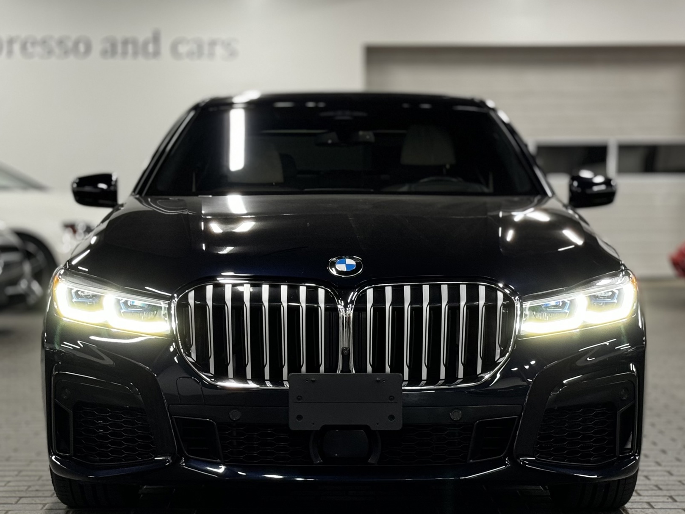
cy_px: 302
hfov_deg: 33.8
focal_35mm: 57
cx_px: 341
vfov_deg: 25.6
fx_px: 1128
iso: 125
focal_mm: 6.86
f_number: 1.78
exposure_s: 1/41
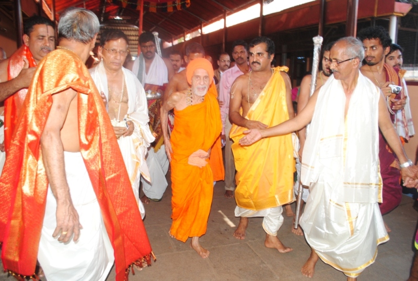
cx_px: 209
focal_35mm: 27
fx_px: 314
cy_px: 140
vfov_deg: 48.1
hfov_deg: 67.3
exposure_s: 1/100
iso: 400
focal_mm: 18
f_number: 6.3
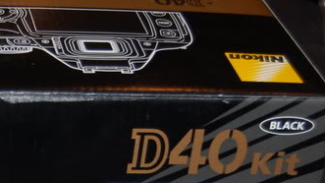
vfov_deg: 9.3
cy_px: 227
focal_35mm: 129
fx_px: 1111
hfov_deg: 16.1
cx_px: -34
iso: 400
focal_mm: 34
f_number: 4.5
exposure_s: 1/60
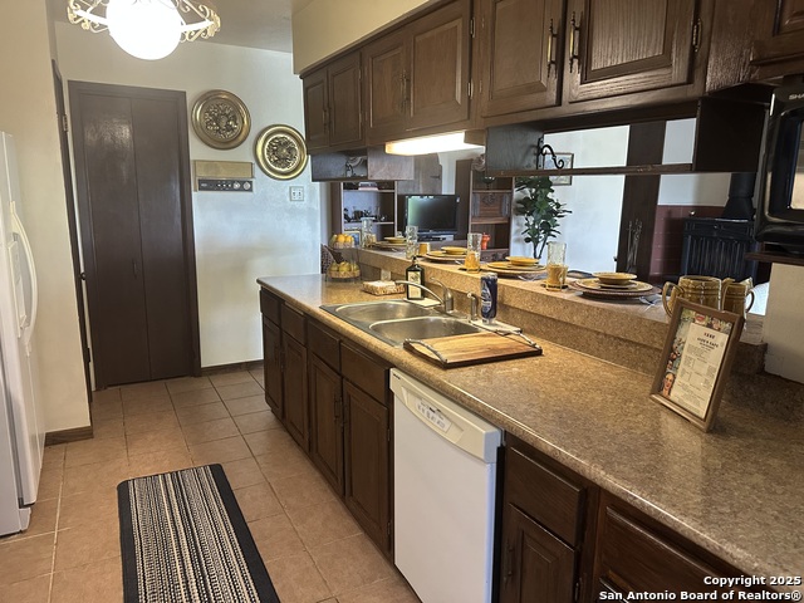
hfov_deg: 71.6
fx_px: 557
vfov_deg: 56.8
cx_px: 402
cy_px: 302
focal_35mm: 24
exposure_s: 1/60
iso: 400
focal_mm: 6.86
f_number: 1.78
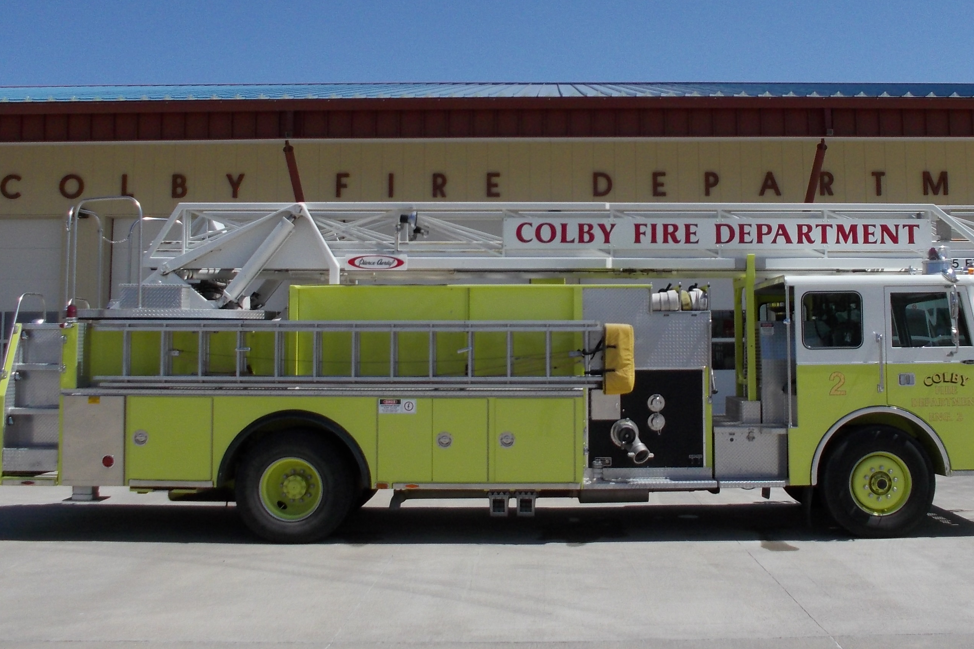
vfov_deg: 31.0
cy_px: 236
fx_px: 1163
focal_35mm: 43
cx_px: 556
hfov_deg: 45.3
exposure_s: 1/1250
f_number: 3.3
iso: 80
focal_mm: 4.1
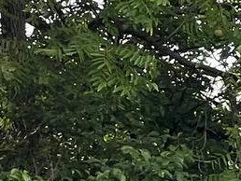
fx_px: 4258
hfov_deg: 3.2
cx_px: -385
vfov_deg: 2.4
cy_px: 247
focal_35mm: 611
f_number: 2.8
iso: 32
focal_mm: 9
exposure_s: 1/114
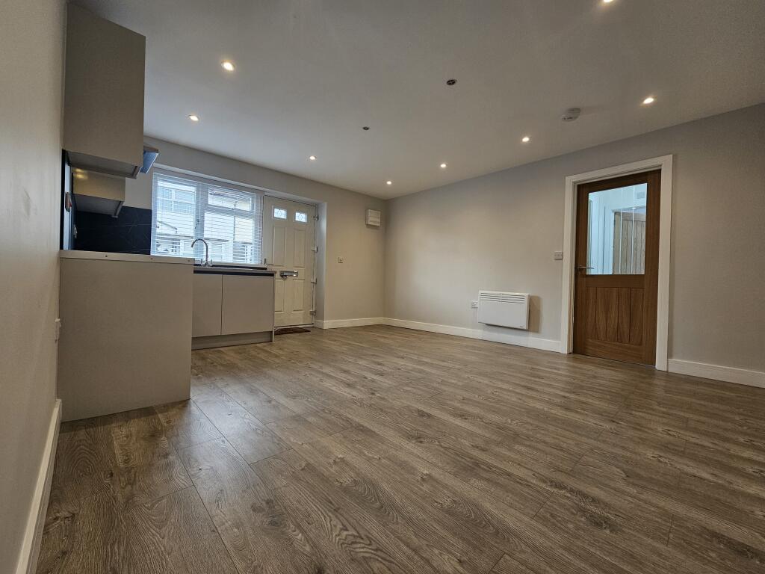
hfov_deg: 106.2
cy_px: 287
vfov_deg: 89.9
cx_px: 382
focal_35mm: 13
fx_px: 287
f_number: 2.2
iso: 80
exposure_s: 1/50
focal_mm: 2.2
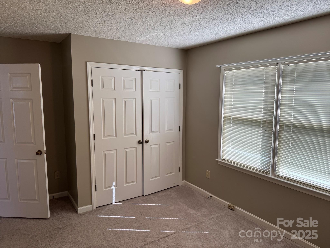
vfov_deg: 56.8
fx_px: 229
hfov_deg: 71.6
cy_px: 124
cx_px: 165
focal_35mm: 24
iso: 100
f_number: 1.78
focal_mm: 6.76
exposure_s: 1/120
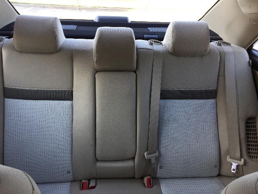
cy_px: 97
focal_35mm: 29
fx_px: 216
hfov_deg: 61.7
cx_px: 129
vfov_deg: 48.2
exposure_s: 1/60
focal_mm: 4.15
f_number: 2.2
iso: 32
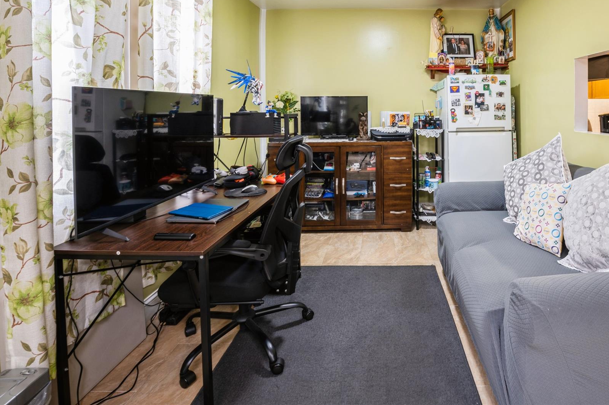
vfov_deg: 66.0
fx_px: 304
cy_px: 145
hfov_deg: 87.8
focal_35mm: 18
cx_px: 390
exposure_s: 1
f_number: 11
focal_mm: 14
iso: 200
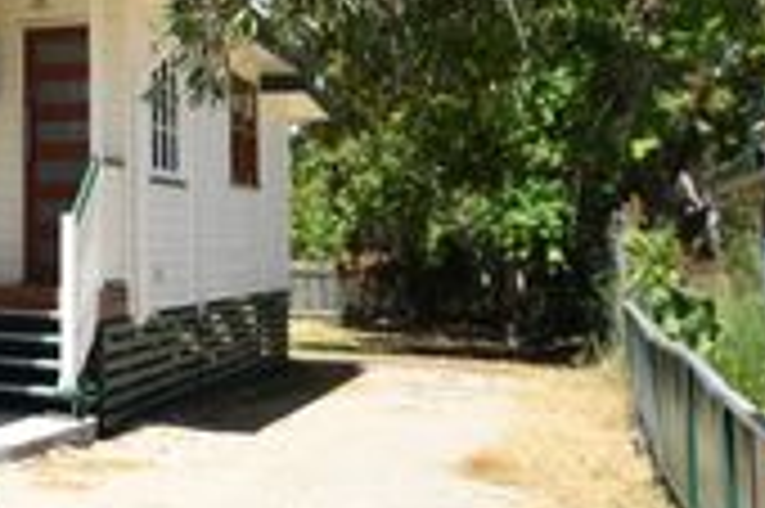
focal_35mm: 62
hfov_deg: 26.5
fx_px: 1324
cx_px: -270
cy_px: 110
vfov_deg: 21.5
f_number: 10
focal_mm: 15
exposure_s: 1/400
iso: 200
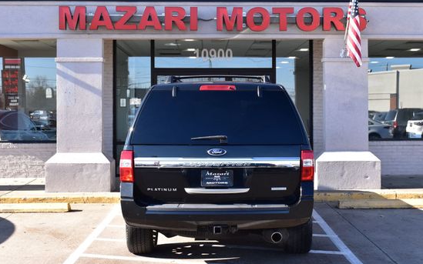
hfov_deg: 35.6
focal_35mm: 57
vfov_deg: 22.7
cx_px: 240
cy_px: 109
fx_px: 657
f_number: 10
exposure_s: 1/250
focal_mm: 32
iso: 400
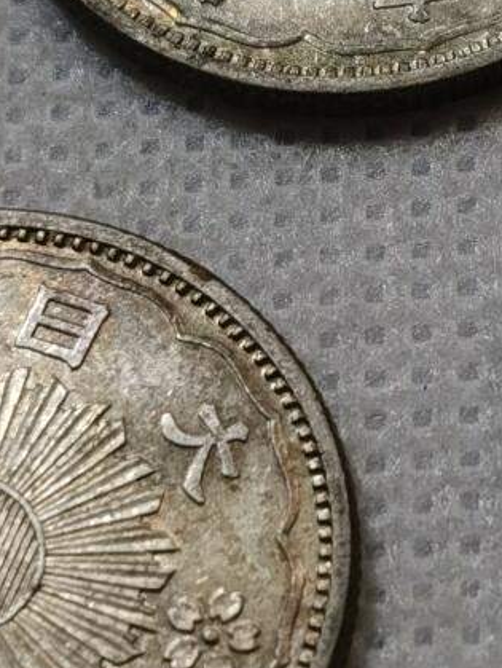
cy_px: 177
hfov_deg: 6.3
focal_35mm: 236
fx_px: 4556
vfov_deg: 8.4
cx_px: 381
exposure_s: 1/206
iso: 50
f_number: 1.6
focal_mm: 5.56
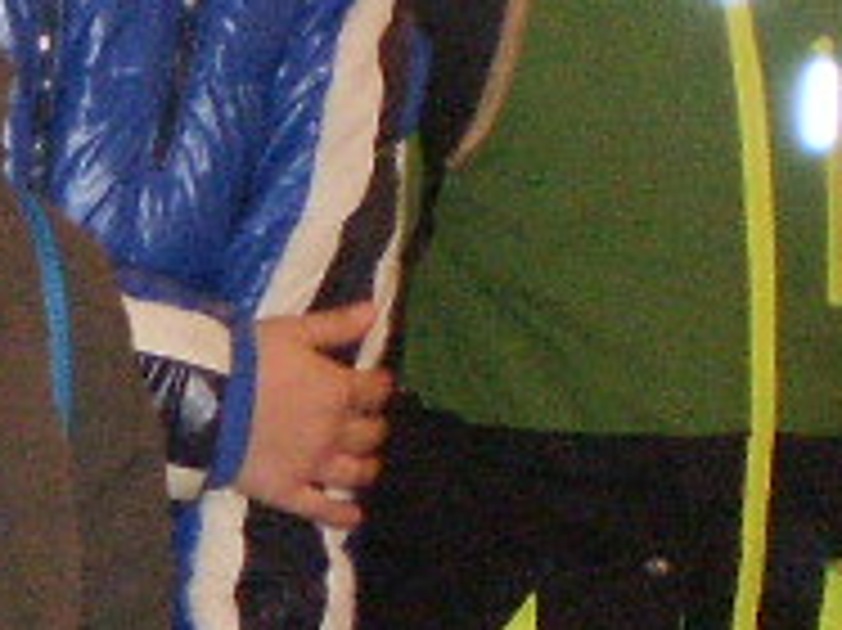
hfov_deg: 8.0
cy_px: 423
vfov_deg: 6.0
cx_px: -63
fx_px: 5980
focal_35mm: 246
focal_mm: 6.3
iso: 320
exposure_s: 1/30
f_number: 3.1
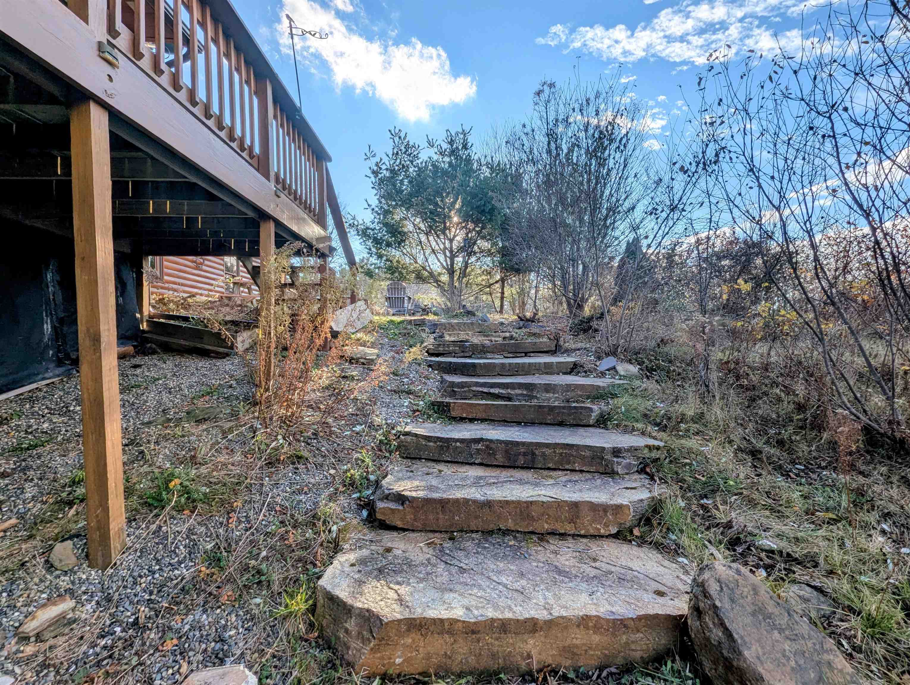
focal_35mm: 13
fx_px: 342
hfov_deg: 106.1
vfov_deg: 90.1
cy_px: 342
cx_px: 455
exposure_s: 1/1272
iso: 40
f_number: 2.2
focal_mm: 1.95
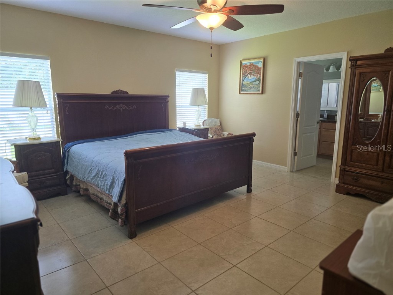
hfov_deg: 73.9
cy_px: 148
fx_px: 261
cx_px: 196
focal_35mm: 23
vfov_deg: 58.9
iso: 250
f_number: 1.7
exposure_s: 1/120
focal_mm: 6.3
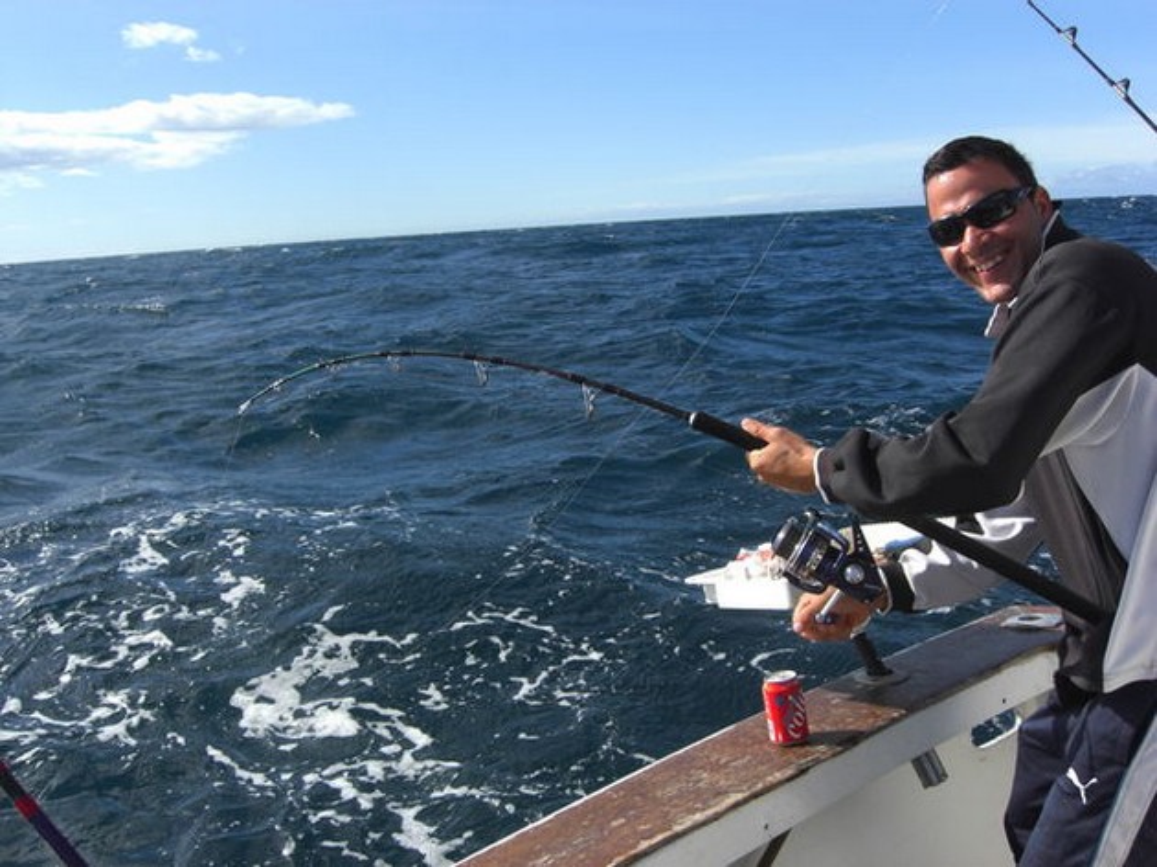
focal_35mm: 38
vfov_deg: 37.7
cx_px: 578
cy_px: 434
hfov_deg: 49.0
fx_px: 1270
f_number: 4
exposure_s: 1/800
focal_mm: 7.9
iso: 80
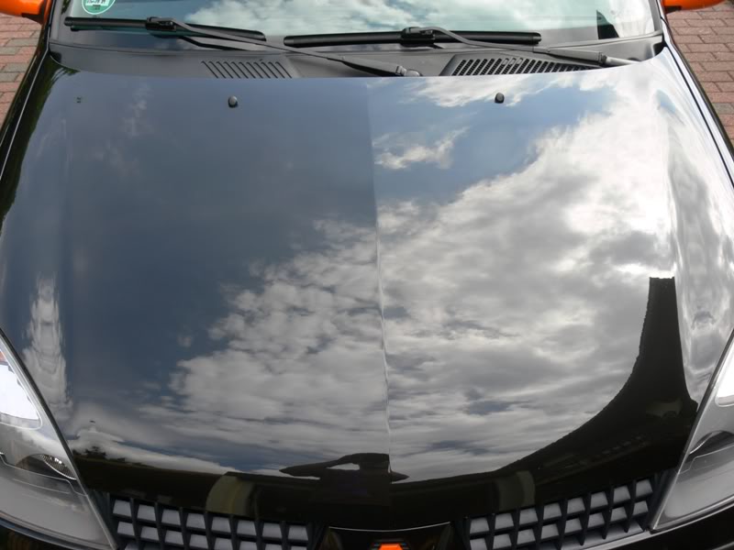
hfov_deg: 52.6
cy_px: 275
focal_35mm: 35
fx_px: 742
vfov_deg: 40.7
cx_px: 367
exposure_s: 1/100
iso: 80
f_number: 5
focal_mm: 7.4
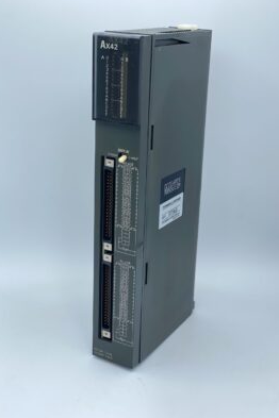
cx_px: 153
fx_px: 639
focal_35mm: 55
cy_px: 207
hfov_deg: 24.6
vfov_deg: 36.2
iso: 20
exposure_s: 1/372
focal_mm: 6
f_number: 2
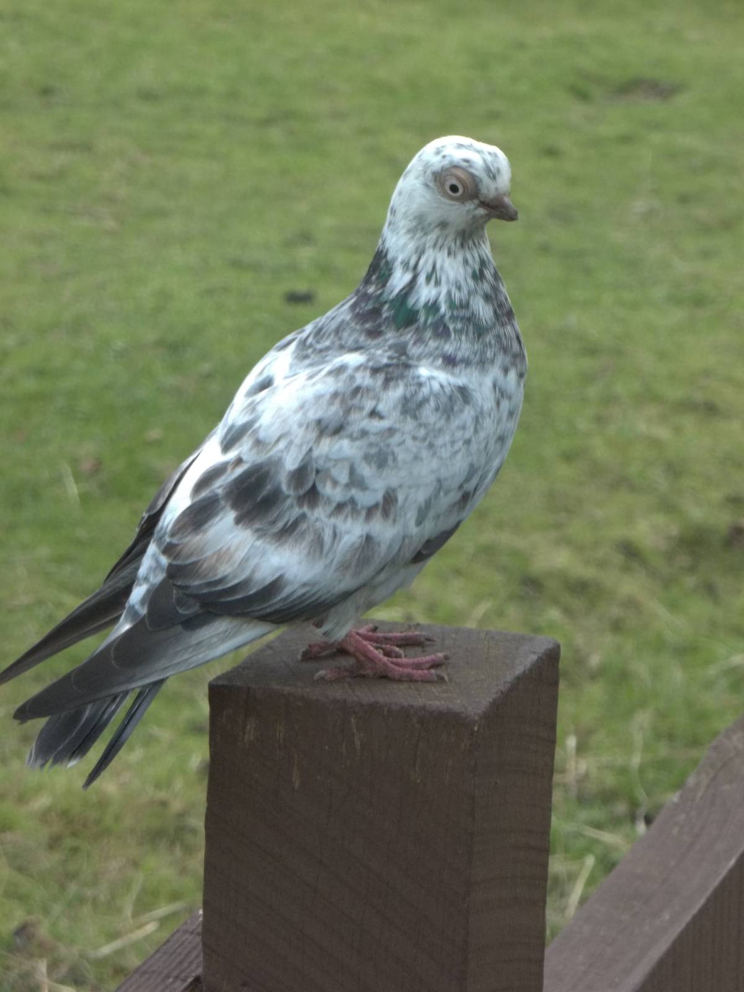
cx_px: 372
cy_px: 496
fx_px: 4728
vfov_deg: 12.0
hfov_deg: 9.0
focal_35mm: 165
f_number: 5.9
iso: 160
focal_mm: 29.5
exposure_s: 1/60
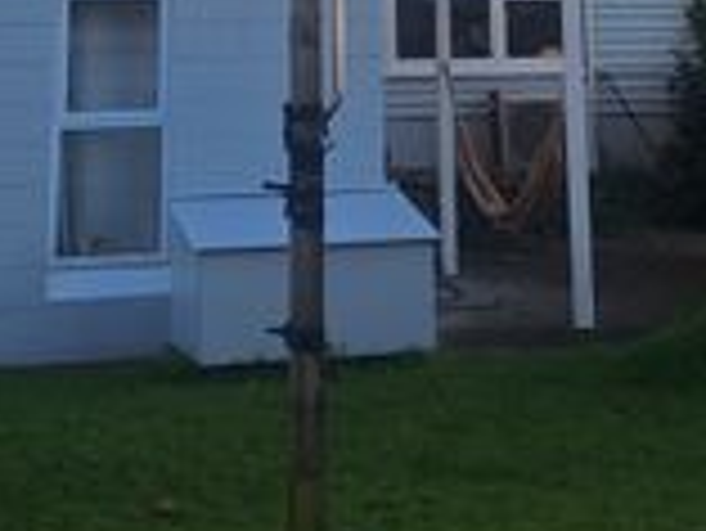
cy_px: -410
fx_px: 1796
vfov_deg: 14.8
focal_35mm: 88
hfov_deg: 22.2
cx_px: 369
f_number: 1.8
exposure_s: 1/534
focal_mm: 5.54
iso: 40
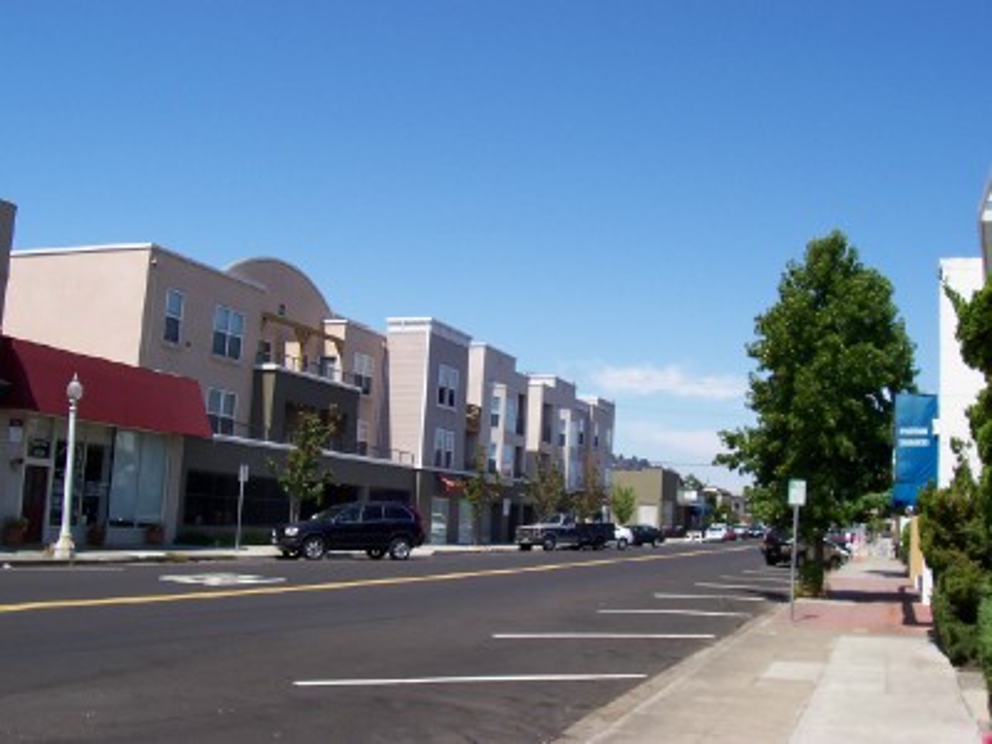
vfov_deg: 38.7
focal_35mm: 37
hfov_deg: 50.1
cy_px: 372
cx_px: 496
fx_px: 1060
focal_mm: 5.6
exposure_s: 1/500
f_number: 5.6
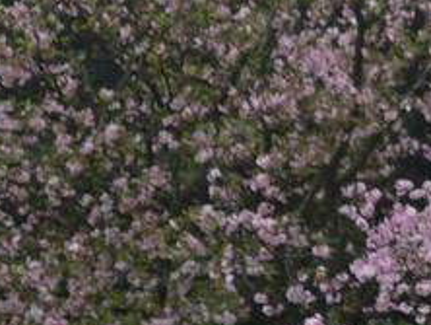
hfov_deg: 8.6
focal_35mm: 216
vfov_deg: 6.8
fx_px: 2692
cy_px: -202
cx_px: 920
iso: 160
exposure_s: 1/1000
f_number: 2
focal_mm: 20
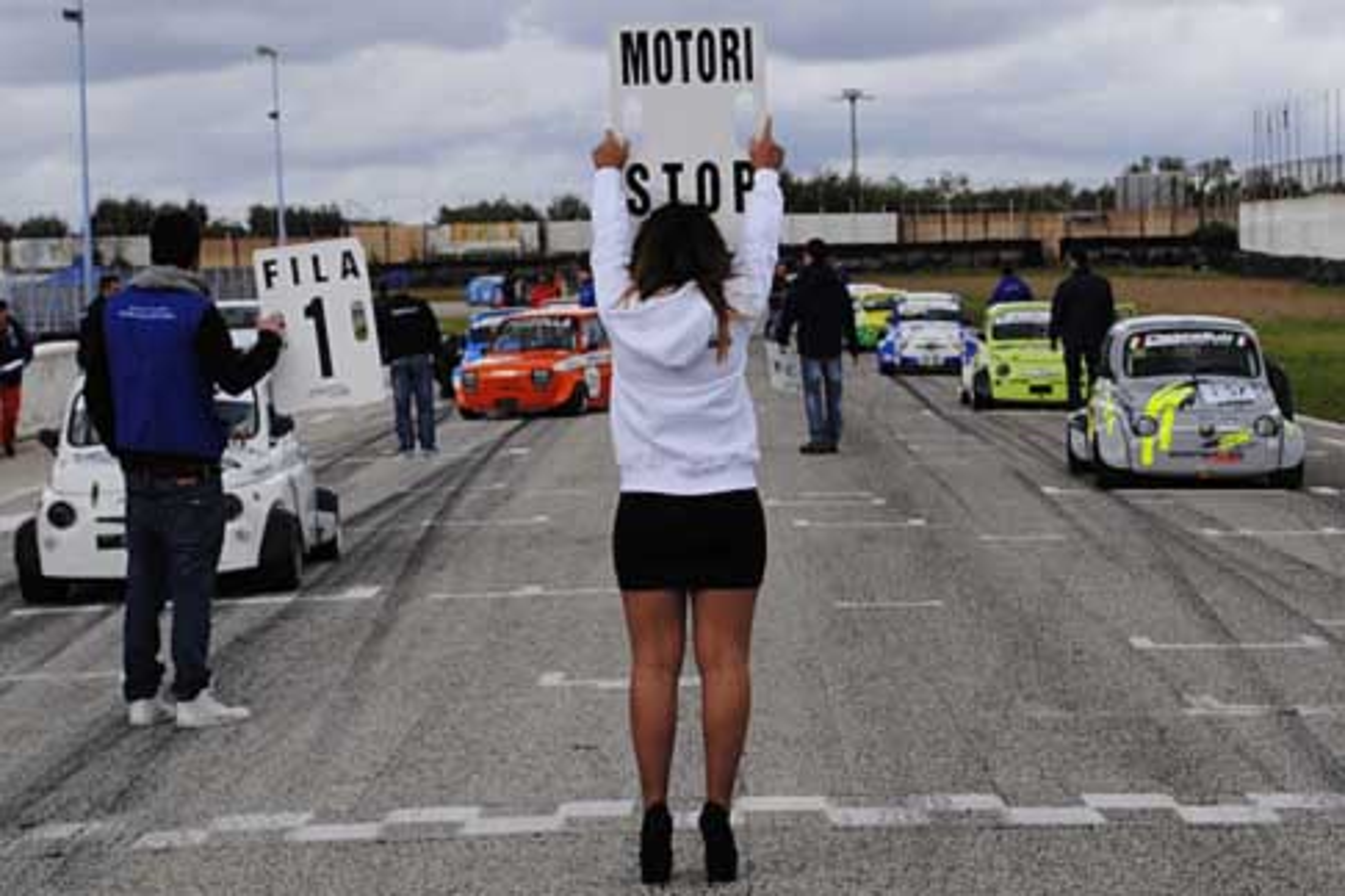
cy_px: 448
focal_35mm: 69
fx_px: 2578
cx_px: 672
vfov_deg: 19.7
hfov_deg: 29.2
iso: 100
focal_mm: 46
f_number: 7.1
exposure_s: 1/200
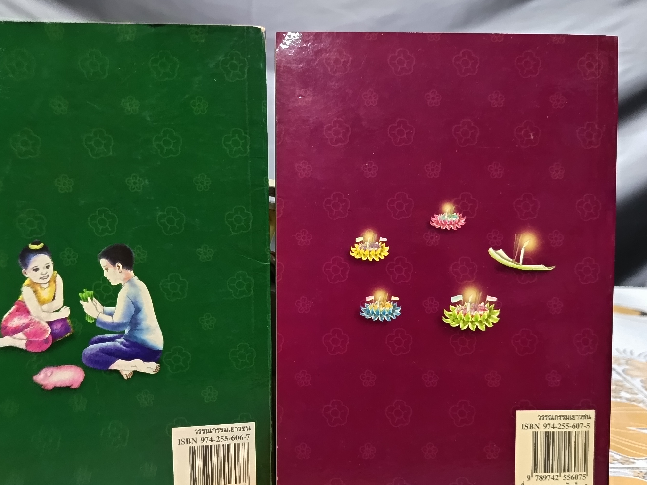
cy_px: 301
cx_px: 284
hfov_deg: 51.2
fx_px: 673
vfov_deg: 39.4
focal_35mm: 36
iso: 1994
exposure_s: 1/25
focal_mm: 5.31
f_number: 1.7
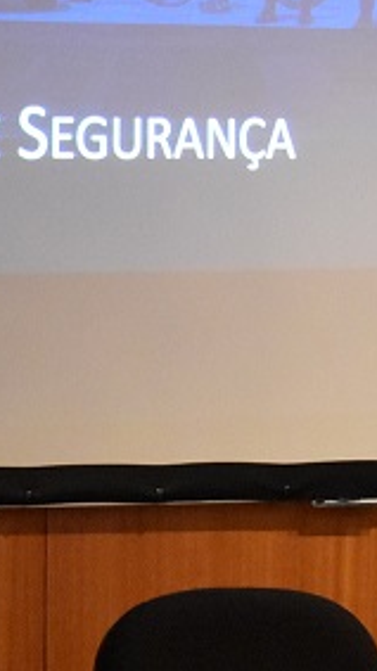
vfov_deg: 9.3
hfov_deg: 5.2
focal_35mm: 233
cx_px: 320
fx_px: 4144
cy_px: 439
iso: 5600
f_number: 4.5
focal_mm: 42
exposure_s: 1/60
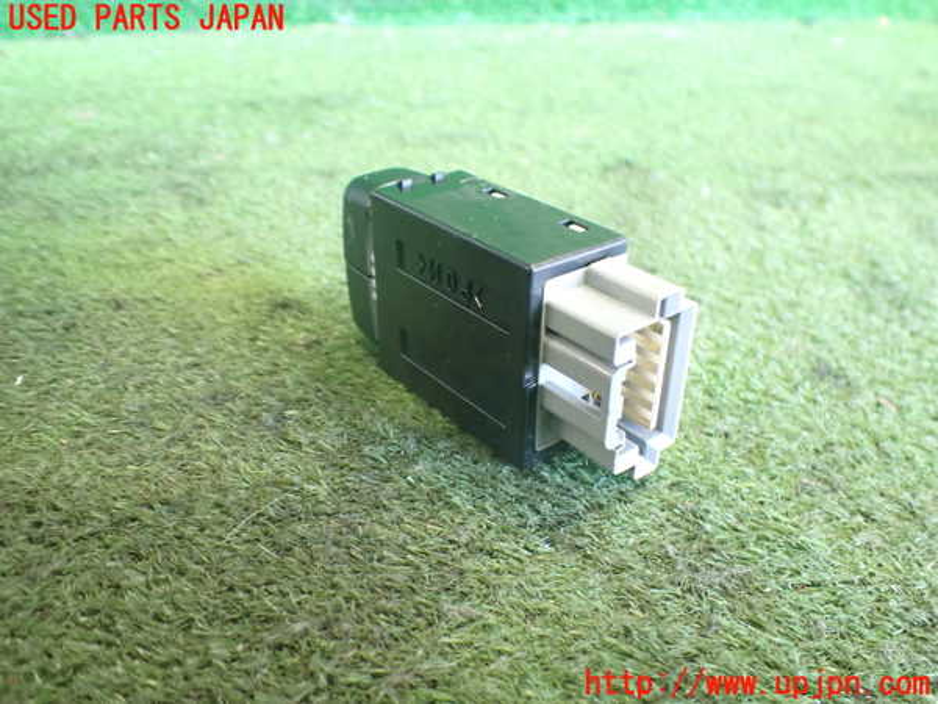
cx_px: 469
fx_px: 813
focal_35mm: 30
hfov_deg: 60.0
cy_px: 352
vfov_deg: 46.8
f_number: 2.3
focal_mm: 5.4
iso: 800
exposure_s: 1/40
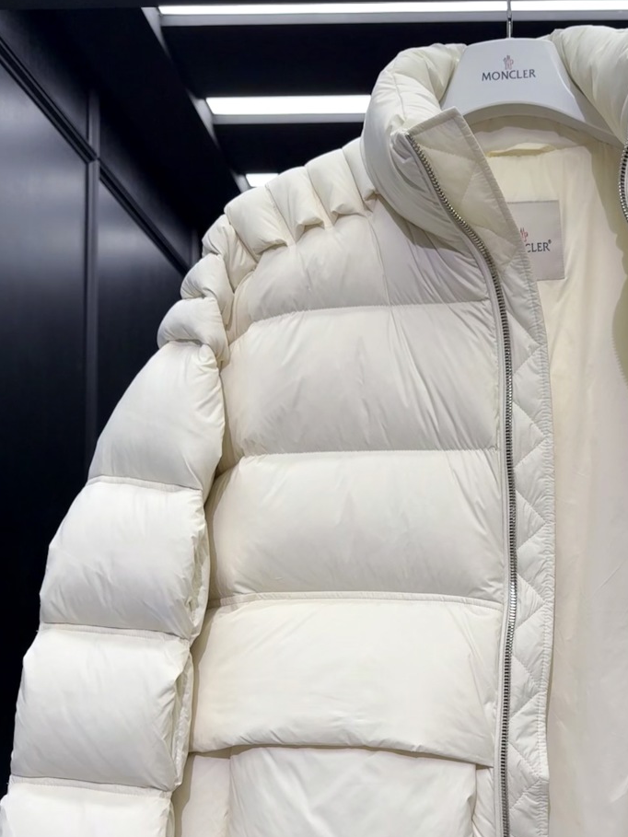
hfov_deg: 36.6
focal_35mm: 38
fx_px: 919
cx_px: 494
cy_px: 570
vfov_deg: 48.0
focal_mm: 6.76
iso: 100
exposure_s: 1/250
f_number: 1.78
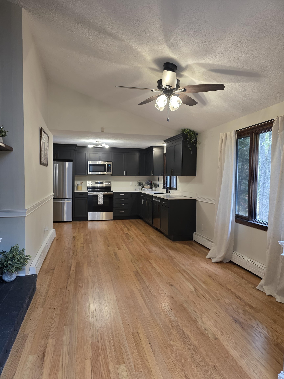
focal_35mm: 23
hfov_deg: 58.9
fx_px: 252
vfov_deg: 73.9
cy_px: 190
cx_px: 142
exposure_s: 1/120
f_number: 1.7
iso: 320
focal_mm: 6.3
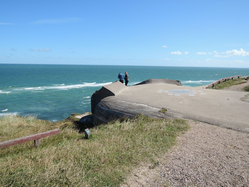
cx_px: 124
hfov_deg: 71.6
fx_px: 173
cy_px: 94
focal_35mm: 24
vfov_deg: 56.8
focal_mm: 5.1
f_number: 2.8
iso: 80
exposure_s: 1/200
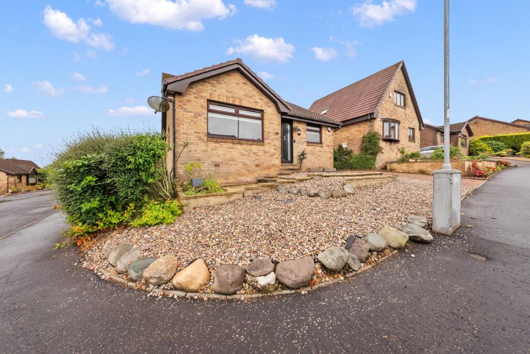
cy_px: 177
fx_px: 177
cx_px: 265
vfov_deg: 90.1
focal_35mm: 12
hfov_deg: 112.6
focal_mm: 12
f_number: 18
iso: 800
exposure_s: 1/13
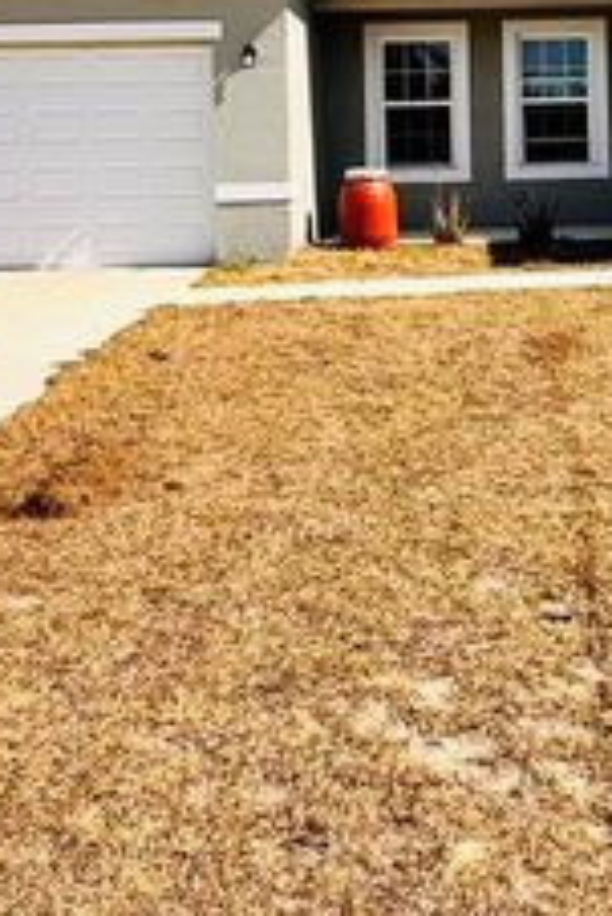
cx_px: 503
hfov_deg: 30.4
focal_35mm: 43
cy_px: 128
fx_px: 1095
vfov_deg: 42.4
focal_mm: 2.22
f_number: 2.2
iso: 40
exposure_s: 1/1927
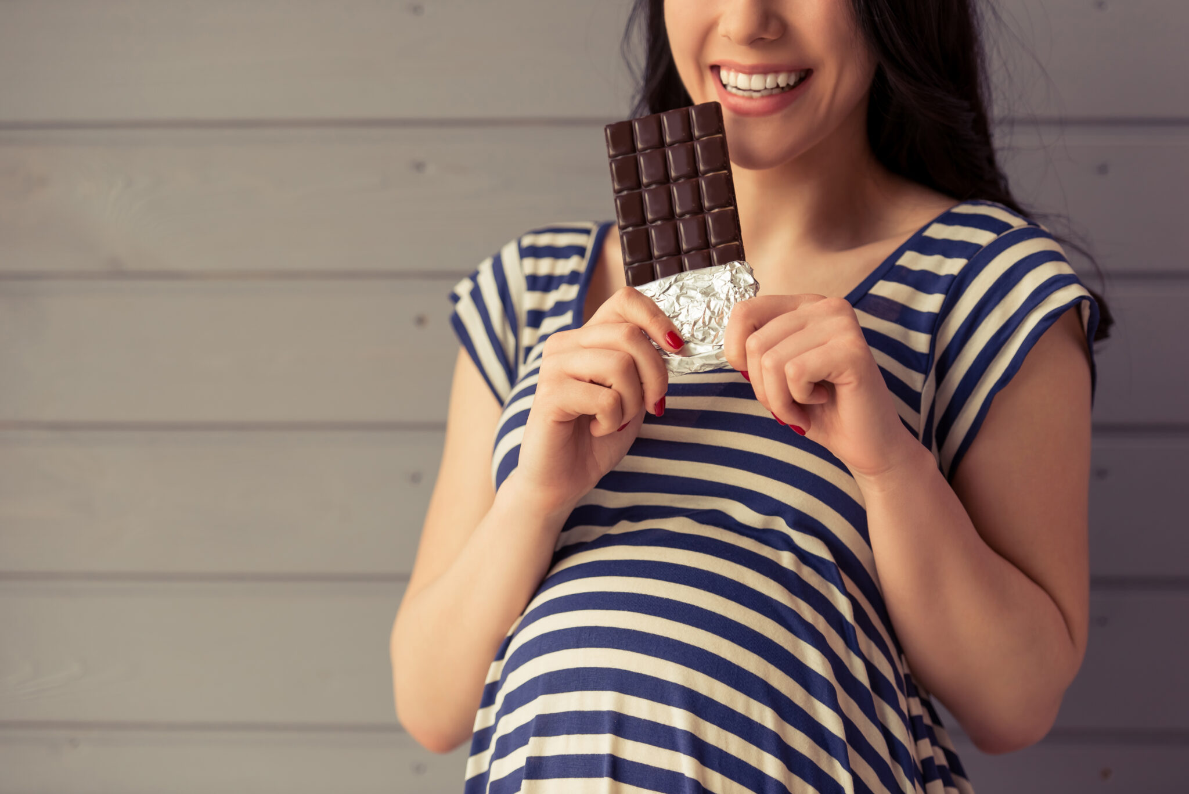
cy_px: 397
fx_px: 3965
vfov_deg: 11.4
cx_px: 594
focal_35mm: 120
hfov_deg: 17.1
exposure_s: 1/160
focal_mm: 120
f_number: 2.8
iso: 200
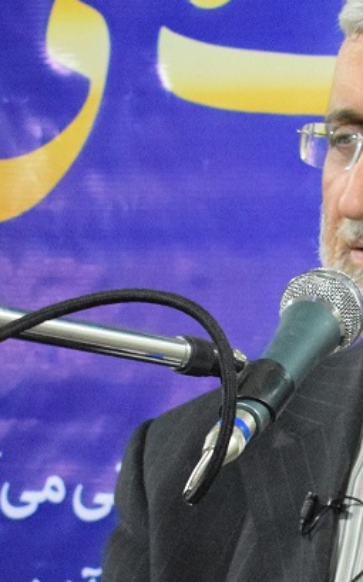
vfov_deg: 27.5
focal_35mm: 75
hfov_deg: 16.6
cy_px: 314
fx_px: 1189
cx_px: 448
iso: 5000
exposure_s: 1/60
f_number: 4
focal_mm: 25
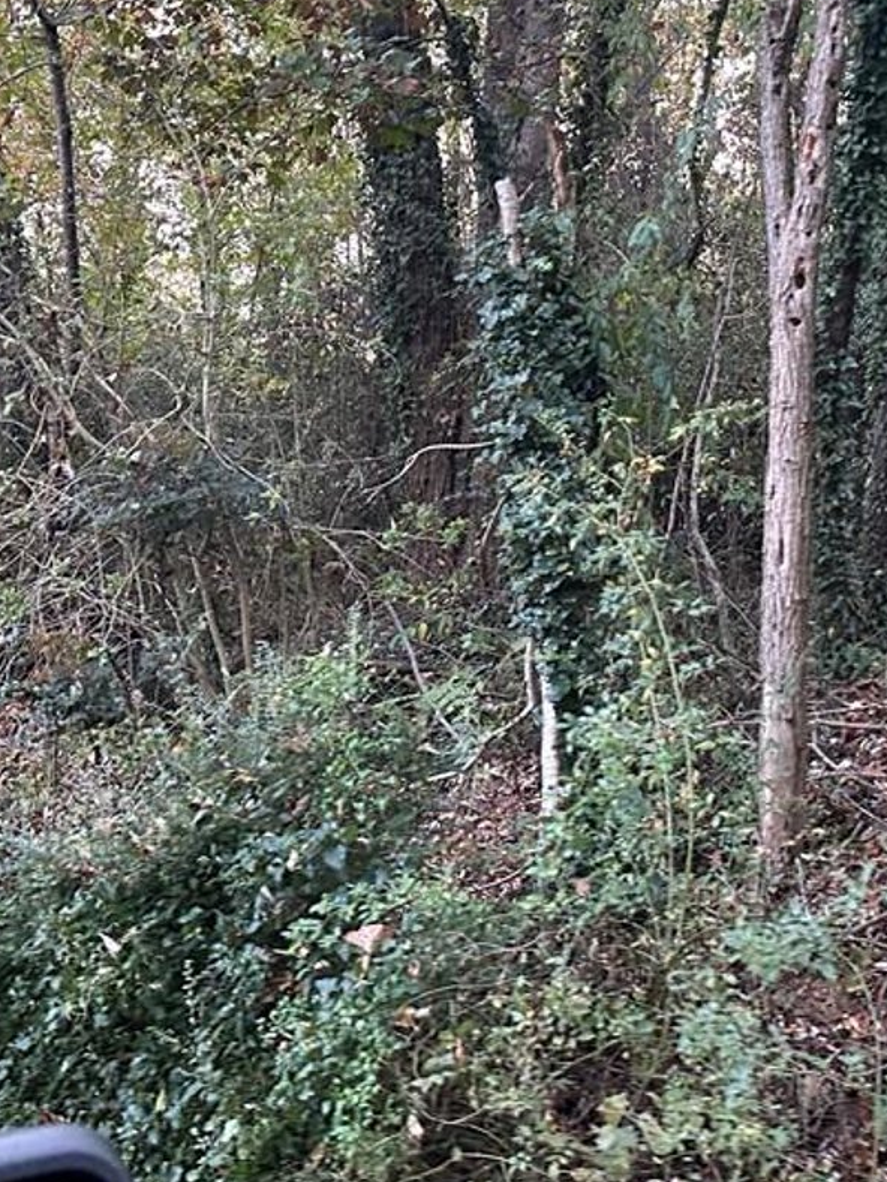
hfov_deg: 31.1
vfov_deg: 41.1
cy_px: 492
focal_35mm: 46
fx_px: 1571
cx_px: 641
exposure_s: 1/60
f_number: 1.78
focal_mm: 6.86
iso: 320
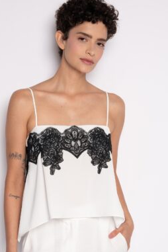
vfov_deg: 28.3
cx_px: 80
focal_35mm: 71
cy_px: 167
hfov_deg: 19.2
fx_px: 497
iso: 200
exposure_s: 1/160
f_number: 8
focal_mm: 45
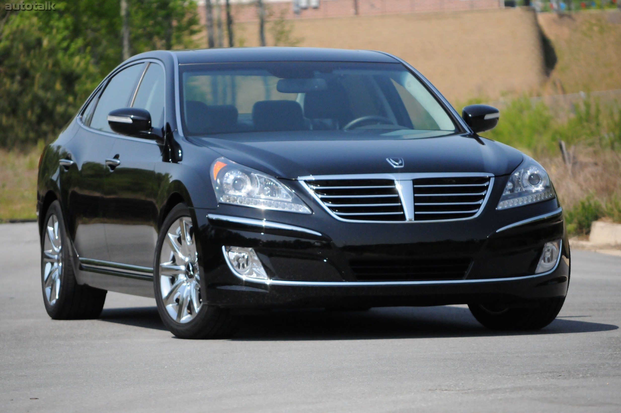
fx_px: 3231
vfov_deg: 7.3
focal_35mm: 188
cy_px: 206
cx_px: 310
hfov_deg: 11.0
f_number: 5.6
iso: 2000
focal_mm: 125
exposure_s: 1/8000
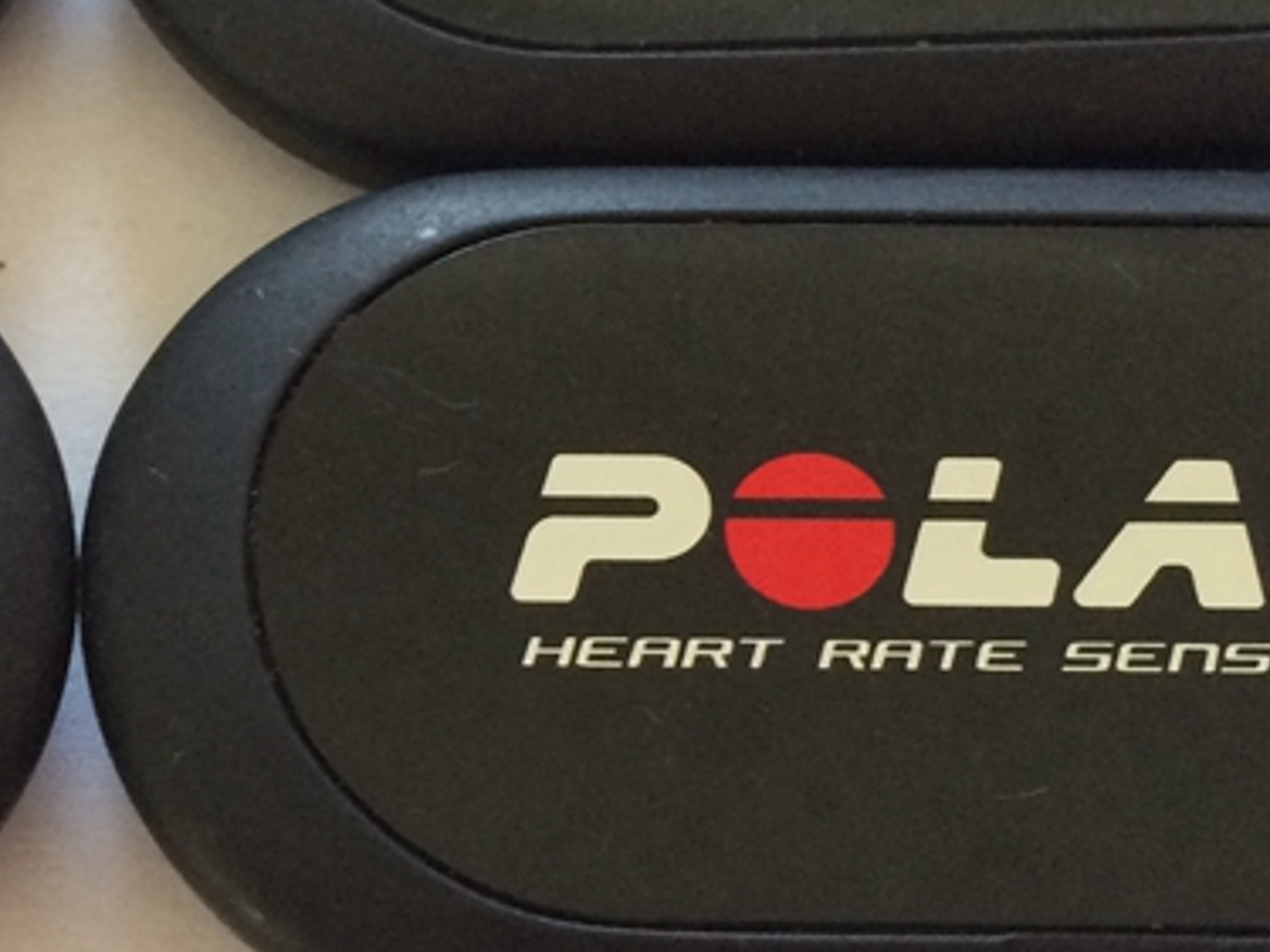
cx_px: 156
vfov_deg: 18.0
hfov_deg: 23.3
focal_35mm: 82
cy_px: 454
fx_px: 3007
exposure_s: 1/30
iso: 200
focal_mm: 4.12
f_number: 2.2
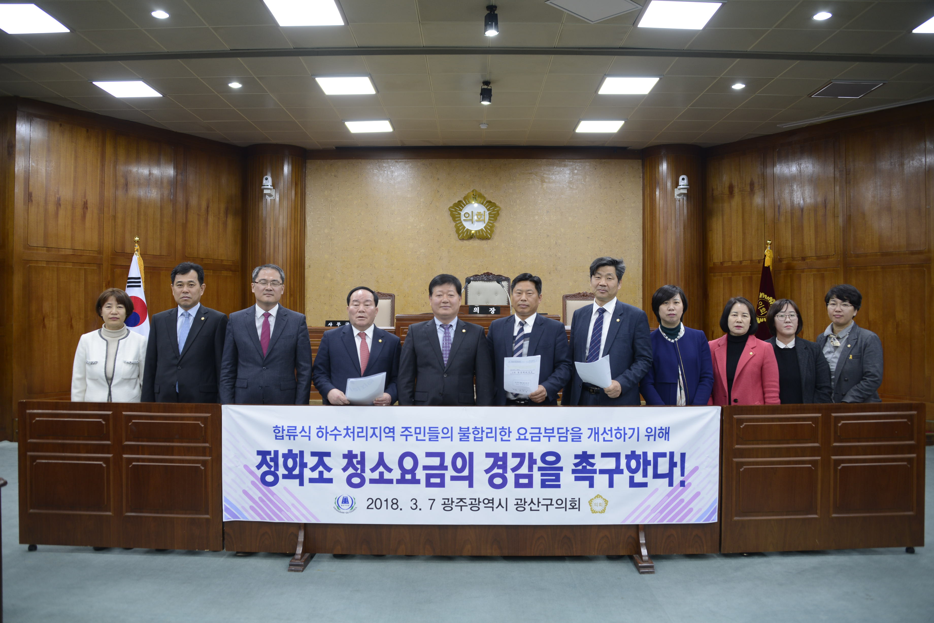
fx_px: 727
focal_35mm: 28
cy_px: 312
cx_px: 467
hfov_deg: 65.5
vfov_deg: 46.4
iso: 400
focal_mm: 28
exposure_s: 1/40
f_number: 3.5
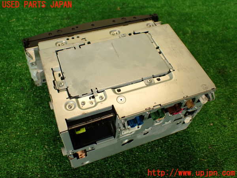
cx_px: 118
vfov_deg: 44.2
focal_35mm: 32
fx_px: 219
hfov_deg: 56.8
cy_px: 89
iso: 200
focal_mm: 5.79
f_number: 2.4
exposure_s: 1/60
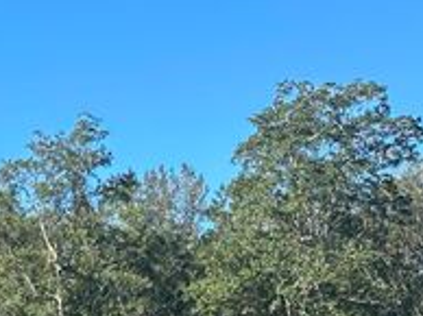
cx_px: -26
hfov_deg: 15.5
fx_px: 1513
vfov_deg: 11.7
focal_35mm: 124
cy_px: 352
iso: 64
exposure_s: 1/1565
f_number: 1.78
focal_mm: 6.86
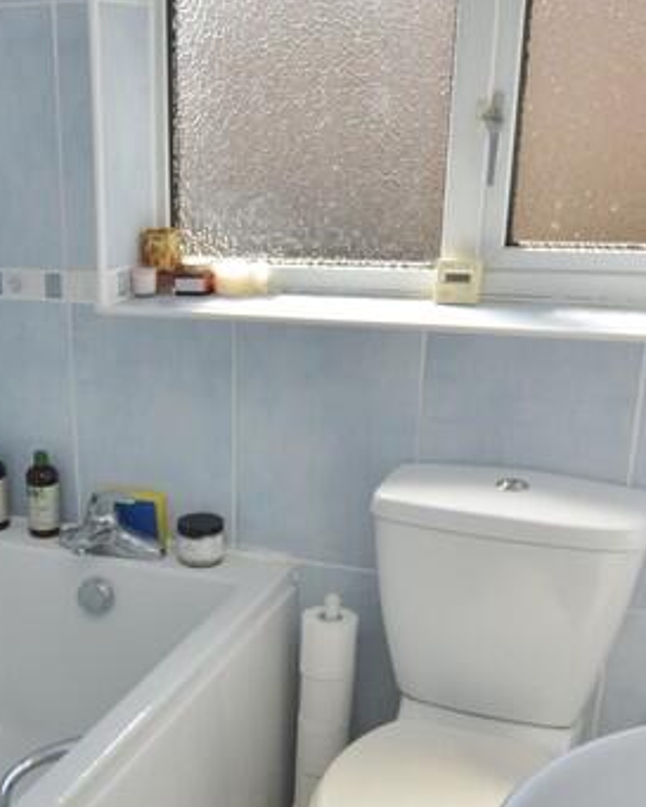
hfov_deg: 31.5
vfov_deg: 39.2
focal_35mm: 46
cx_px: 116
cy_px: 575
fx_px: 1109
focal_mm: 11
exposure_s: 1/125
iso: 100
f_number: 5.6
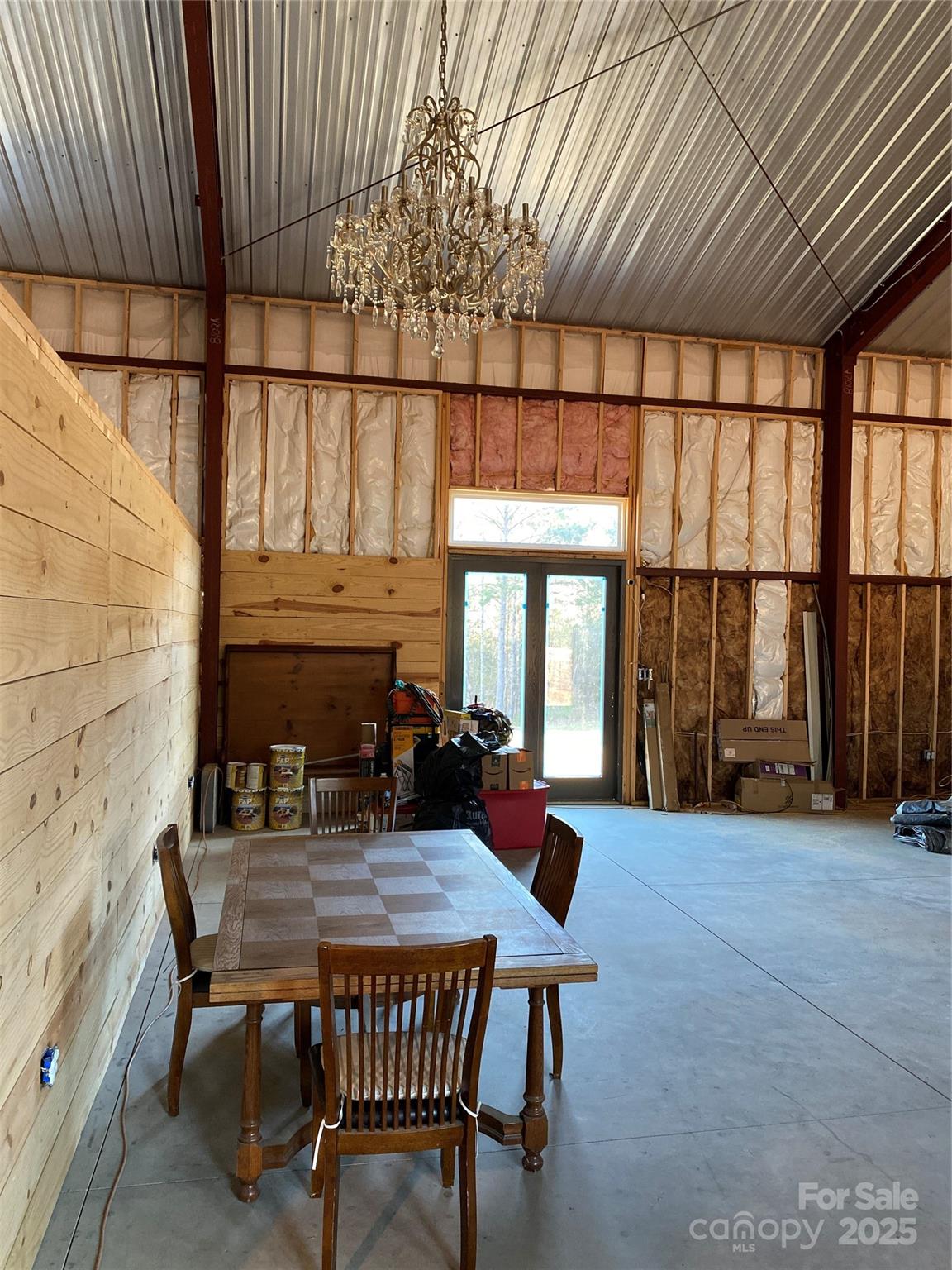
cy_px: 635
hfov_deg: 53.1
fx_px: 953
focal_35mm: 26
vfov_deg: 67.3
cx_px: 476
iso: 320
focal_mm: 4.25
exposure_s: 1/60
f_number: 1.8
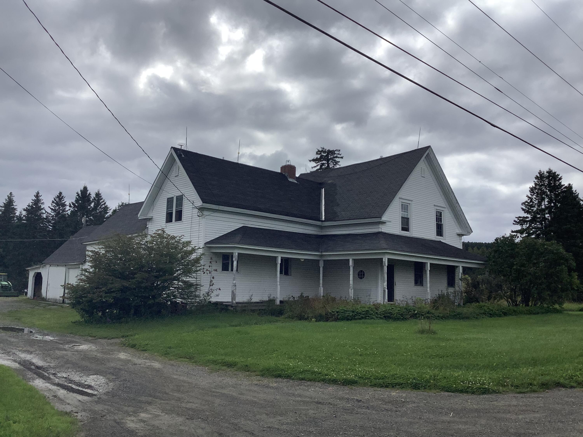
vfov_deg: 45.4
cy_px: 218
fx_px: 522
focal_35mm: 31
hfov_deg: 58.4
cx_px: 292
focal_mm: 3.3
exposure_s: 1/2203
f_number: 2.4
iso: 25
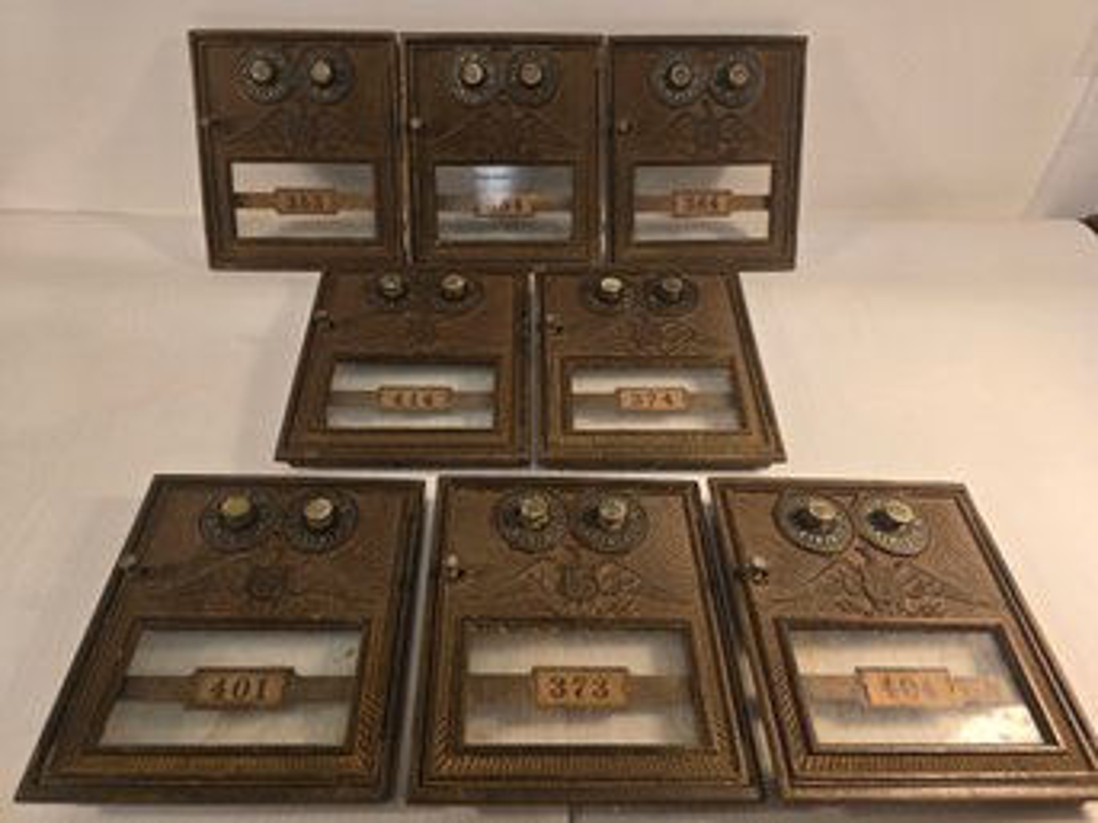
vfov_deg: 58.8
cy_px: 412
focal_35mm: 23
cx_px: 549
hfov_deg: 73.9
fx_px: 729
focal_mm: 6.3
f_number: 1.7
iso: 64
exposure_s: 1/120
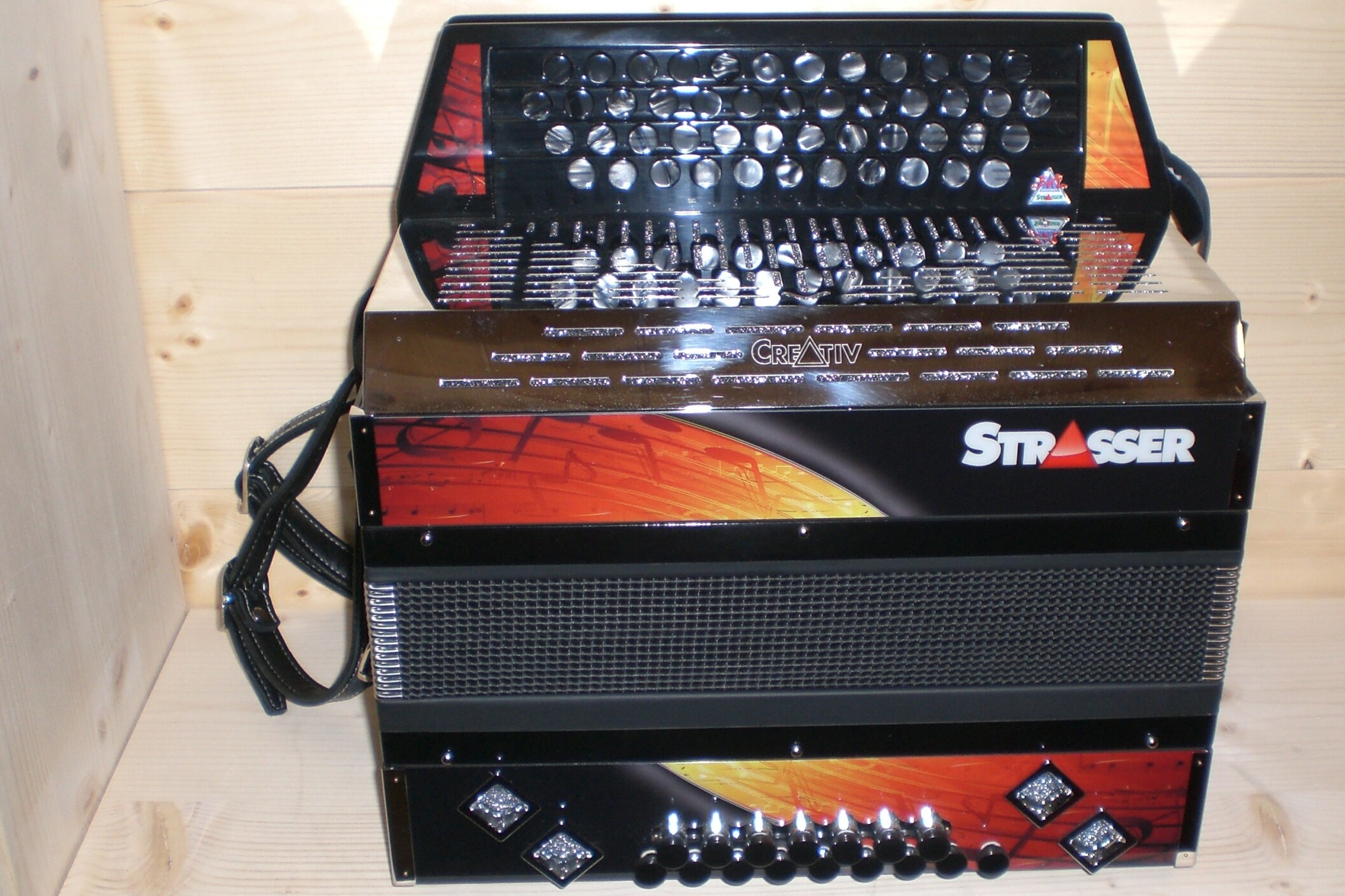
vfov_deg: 28.1
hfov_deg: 41.0
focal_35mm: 48
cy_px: 476
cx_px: 775
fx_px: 1793
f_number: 3.1
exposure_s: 1/60
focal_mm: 6.3
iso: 100
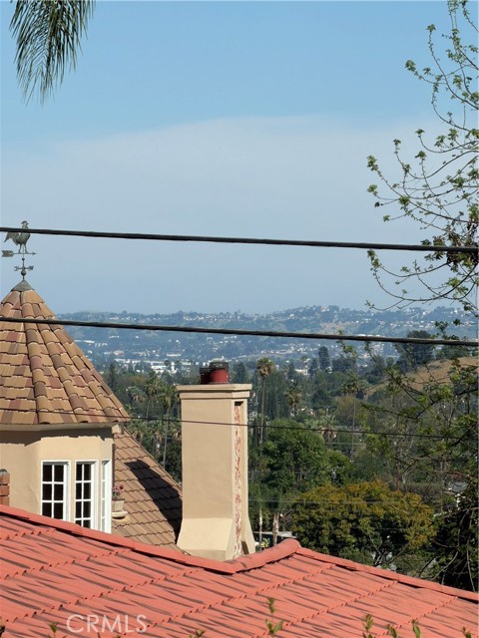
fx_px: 3690
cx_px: 240
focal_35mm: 200
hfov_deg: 7.4
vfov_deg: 9.9
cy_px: 319
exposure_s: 1/894
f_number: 2.8
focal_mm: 16.89
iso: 16
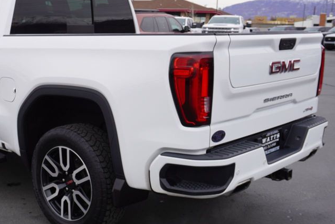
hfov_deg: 38.0
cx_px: 83
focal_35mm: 51
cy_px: 116
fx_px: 473
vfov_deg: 26.6
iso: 100
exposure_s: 1/100
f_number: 6.3
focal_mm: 21
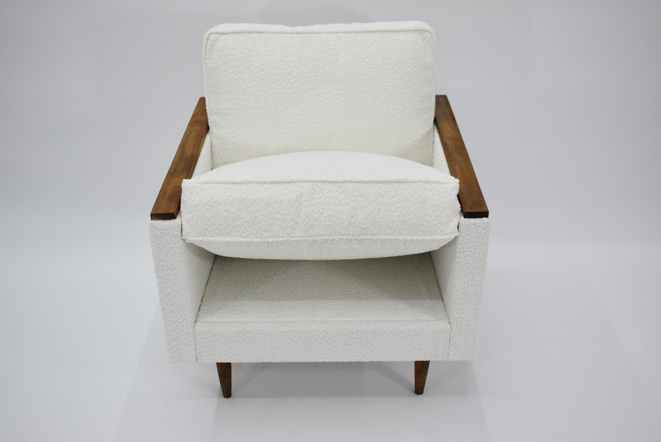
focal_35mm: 40
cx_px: 330
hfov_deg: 47.9
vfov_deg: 33.1
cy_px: 221
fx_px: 744
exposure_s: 1/125
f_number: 5
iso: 800
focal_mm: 27
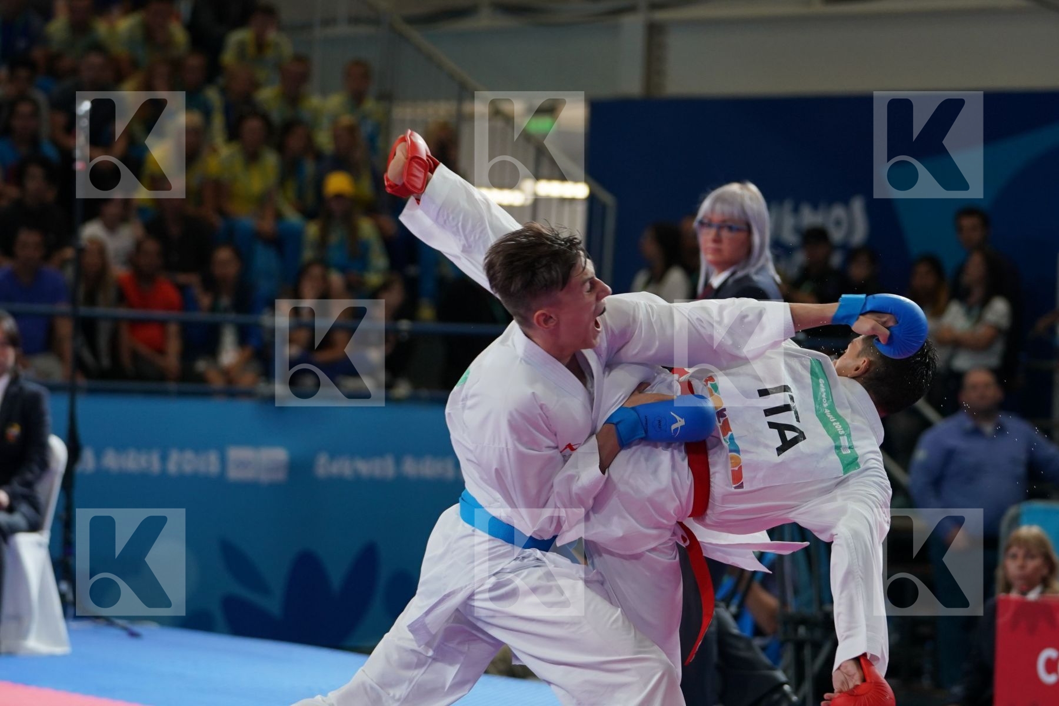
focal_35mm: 157
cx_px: 530
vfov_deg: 8.7
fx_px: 4618
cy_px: 353
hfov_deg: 13.1
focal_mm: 105
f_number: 2.8
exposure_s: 1/1000
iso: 1000
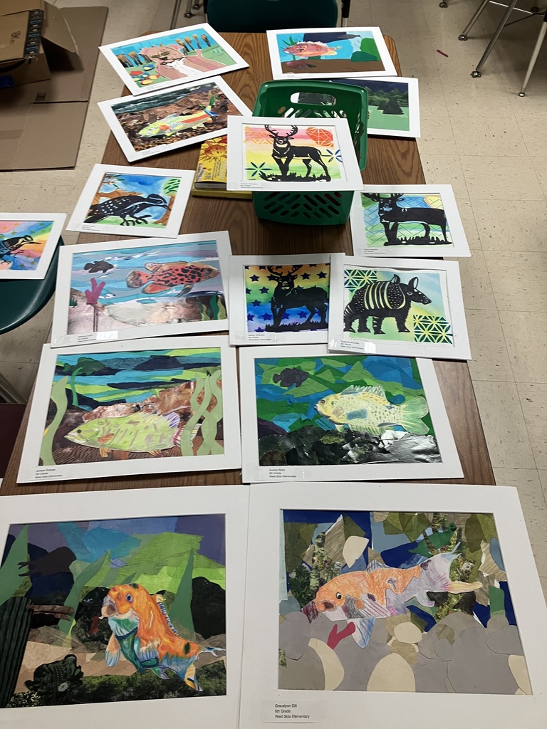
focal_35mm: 28
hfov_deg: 49.7
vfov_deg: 63.4
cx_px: 274
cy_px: 364
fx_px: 590
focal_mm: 3.99
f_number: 1.8
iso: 64
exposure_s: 1/60
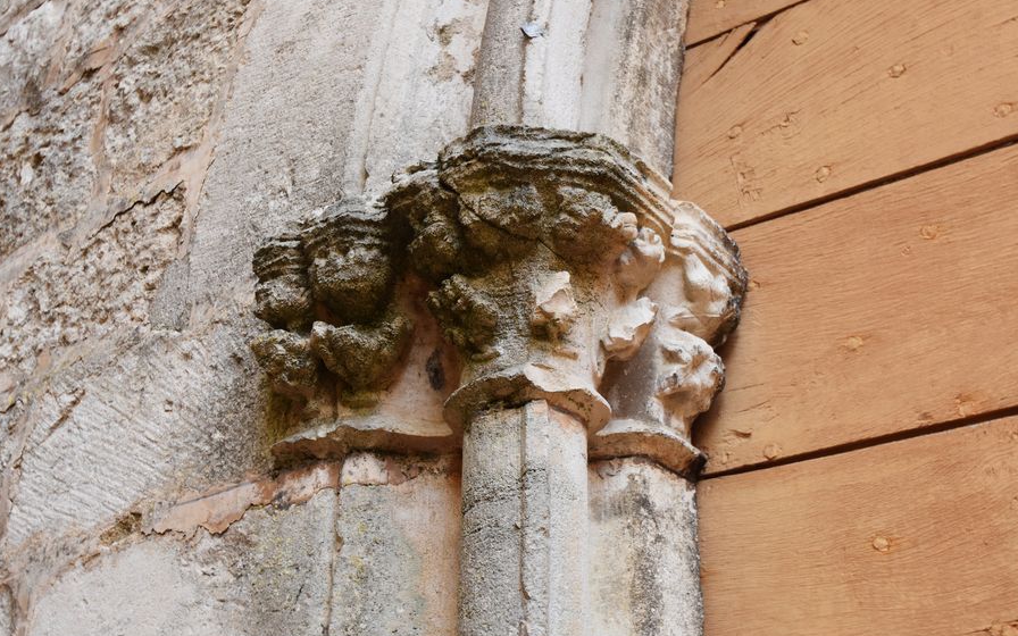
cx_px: 515
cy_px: 262
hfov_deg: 46.2
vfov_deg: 29.8
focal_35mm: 43
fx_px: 1193
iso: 400
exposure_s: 1/80
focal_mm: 24
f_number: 4.5
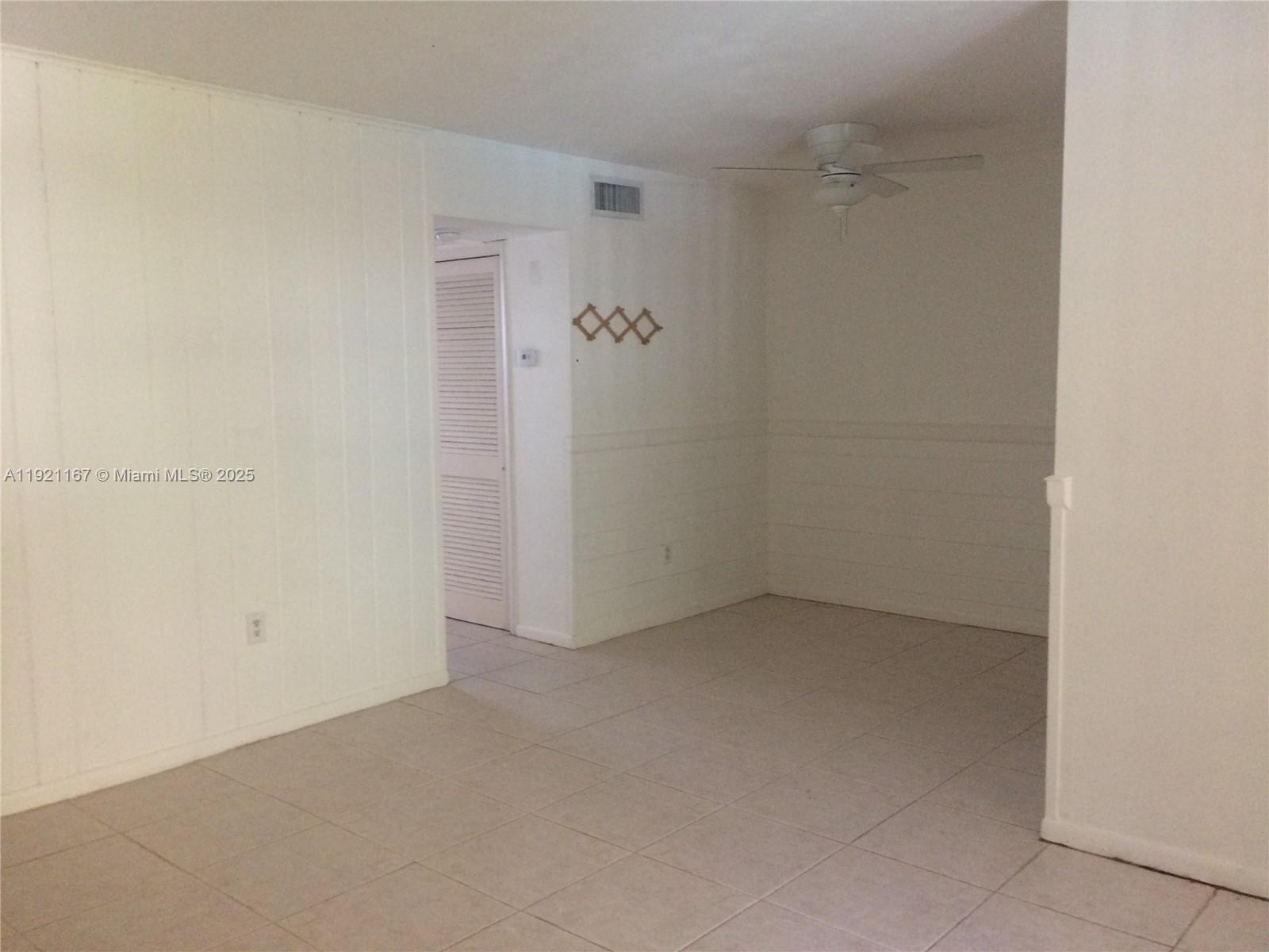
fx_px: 1063
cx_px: 634
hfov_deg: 61.7
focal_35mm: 29
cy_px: 476
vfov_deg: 48.2
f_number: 2.2
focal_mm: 4.15
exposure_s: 1/24
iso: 320
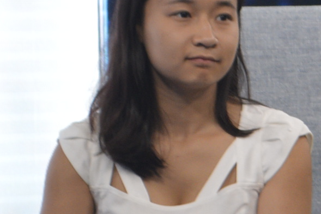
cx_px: 650
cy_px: 339
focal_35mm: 383
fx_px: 3413
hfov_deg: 5.3
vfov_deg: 3.6
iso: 560
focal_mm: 50
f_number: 5.6
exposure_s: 1/60
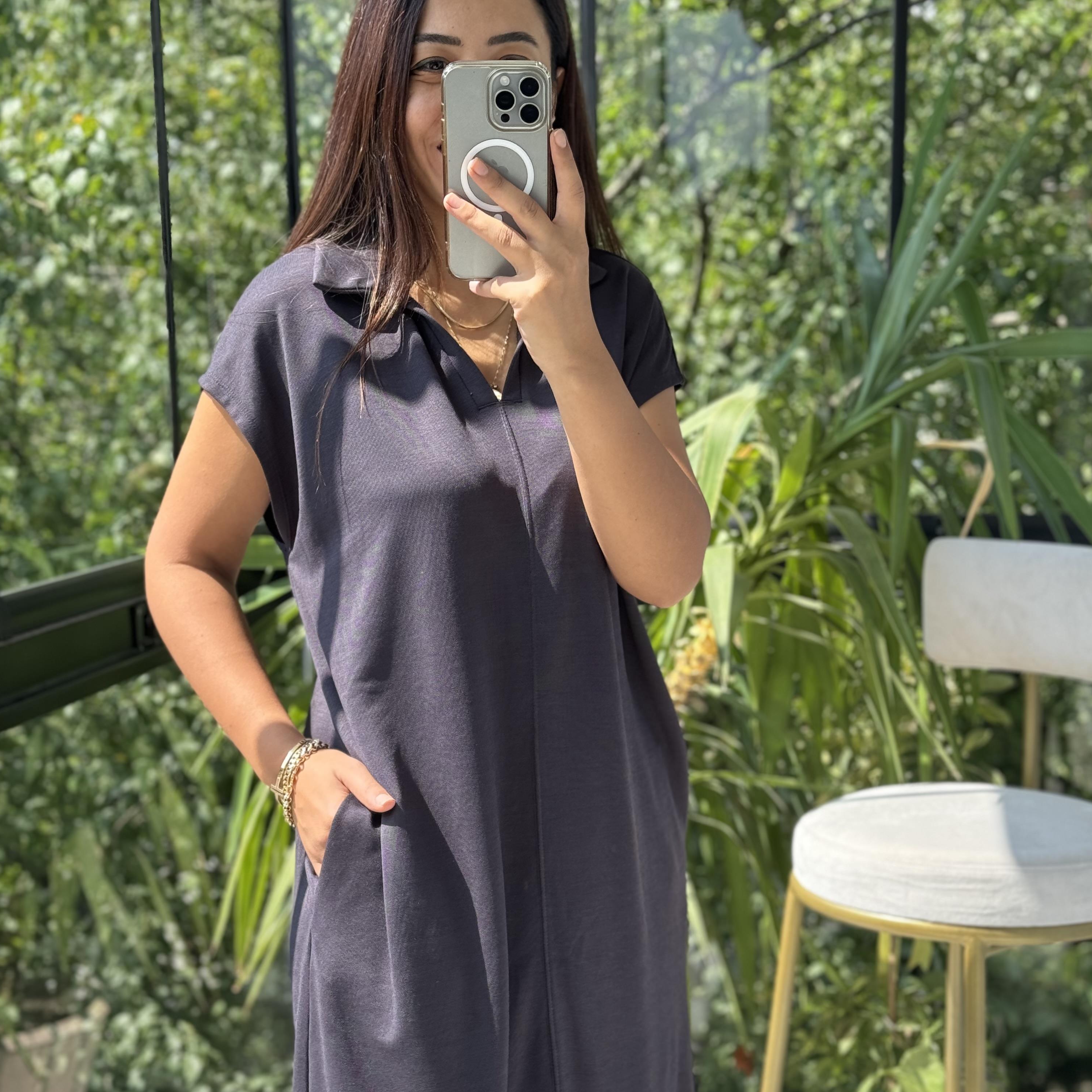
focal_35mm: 57
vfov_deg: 30.0
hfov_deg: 30.0
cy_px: 617
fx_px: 2034
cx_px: 548
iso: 64
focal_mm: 6.76
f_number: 1.78
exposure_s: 1/265
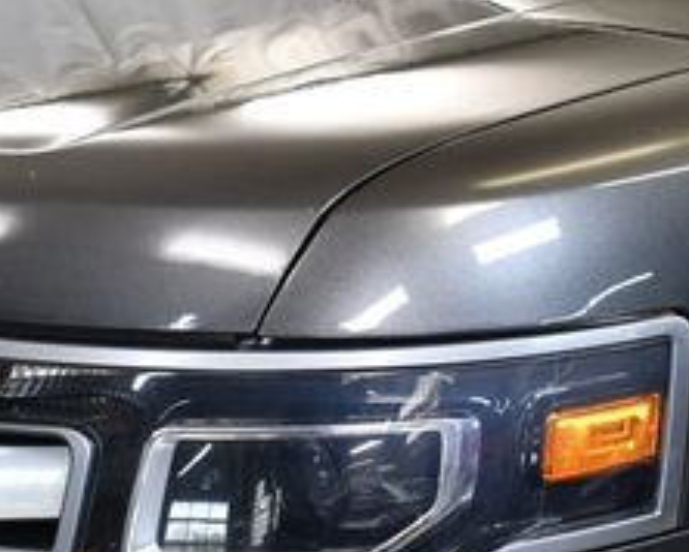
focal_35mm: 130
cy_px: 462
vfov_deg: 11.8
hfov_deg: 14.8
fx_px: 2653
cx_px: 388
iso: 800
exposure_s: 1/160
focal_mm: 24
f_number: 3.8
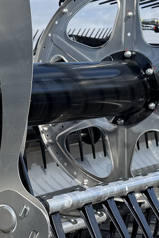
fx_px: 736
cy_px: 157
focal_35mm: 111
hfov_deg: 12.0
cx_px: -38
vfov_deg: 18.4
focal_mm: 6.76
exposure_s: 1/3096
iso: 80
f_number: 1.78
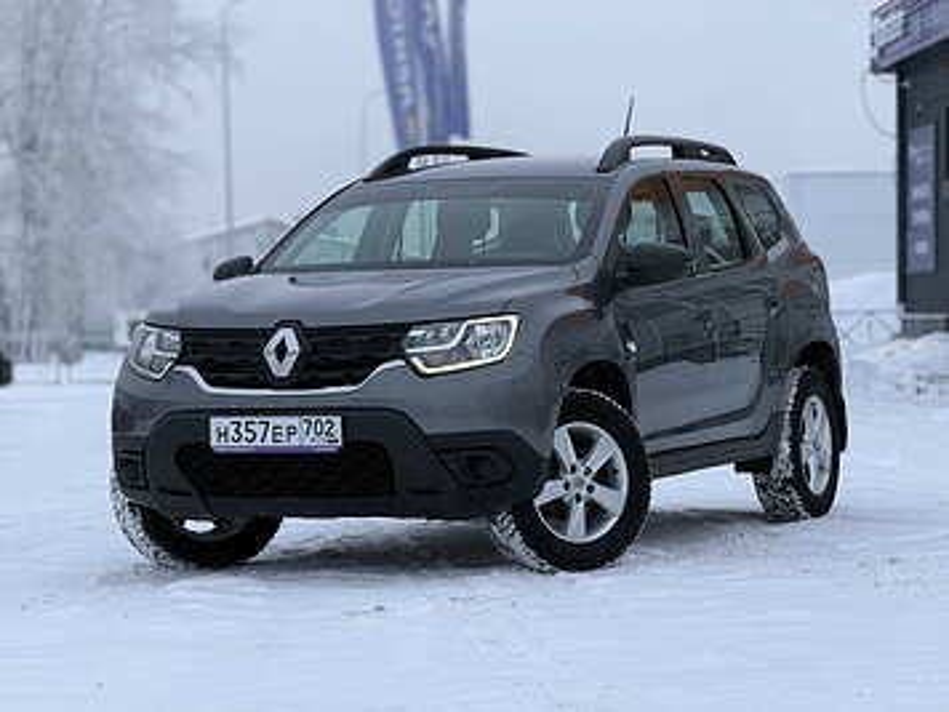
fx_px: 3290
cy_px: 356
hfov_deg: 16.4
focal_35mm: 120
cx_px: 474
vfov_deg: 12.3
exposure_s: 1/99
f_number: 2.8
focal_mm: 15.66
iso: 50
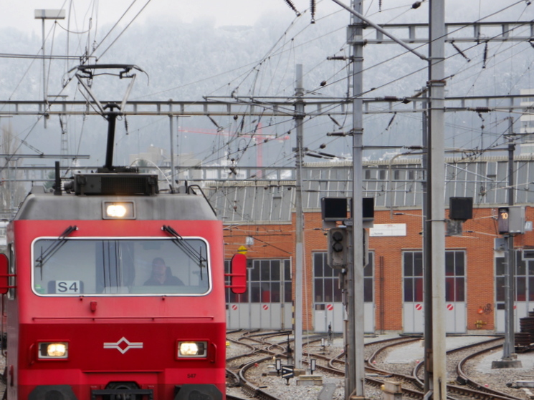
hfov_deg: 15.8
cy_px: 291
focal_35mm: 124
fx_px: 1913
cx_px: 148
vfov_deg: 11.9
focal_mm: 42
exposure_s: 1/160
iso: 160
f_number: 5.6
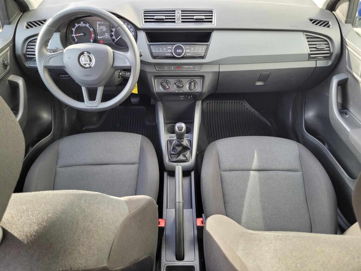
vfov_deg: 53.1
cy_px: 136
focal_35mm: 26
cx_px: 180
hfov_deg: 67.3
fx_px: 271
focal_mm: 5.4
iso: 200
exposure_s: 1/100
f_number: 1.8
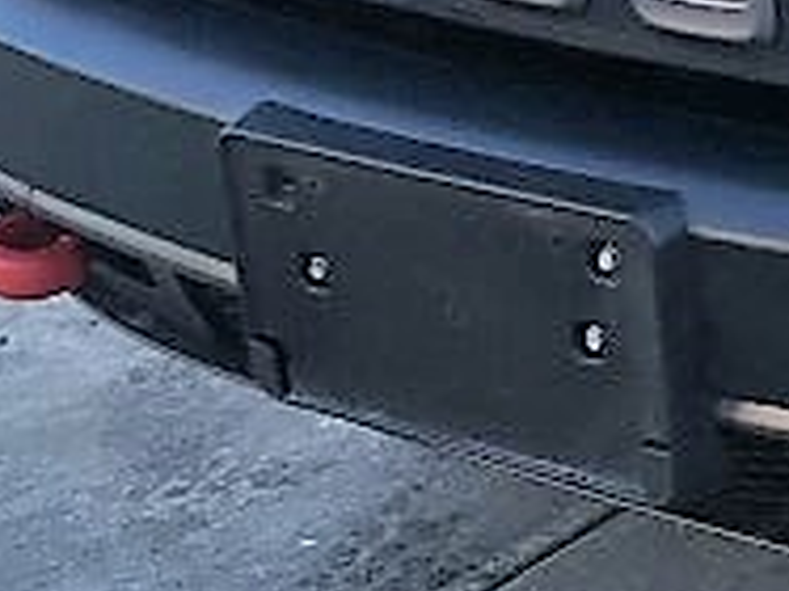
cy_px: -287
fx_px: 3622
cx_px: 1532
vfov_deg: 9.1
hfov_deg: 11.3
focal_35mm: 159
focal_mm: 4.15
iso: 25
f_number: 2.2
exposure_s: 1/157
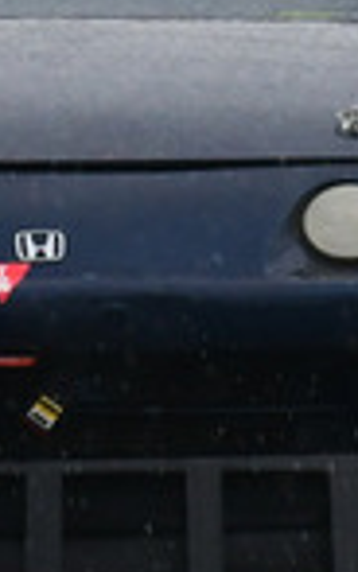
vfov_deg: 0.6
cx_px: 113
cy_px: -82
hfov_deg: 0.4
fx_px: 52026
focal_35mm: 3336
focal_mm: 400
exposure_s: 1/640
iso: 1000
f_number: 11
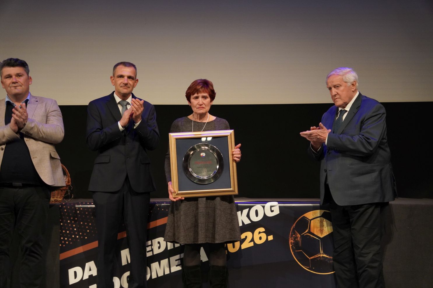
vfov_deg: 23.1
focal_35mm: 59
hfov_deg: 34.1
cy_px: 144
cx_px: 216
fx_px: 705
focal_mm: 39.1
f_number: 2.8
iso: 1250
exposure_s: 1/100
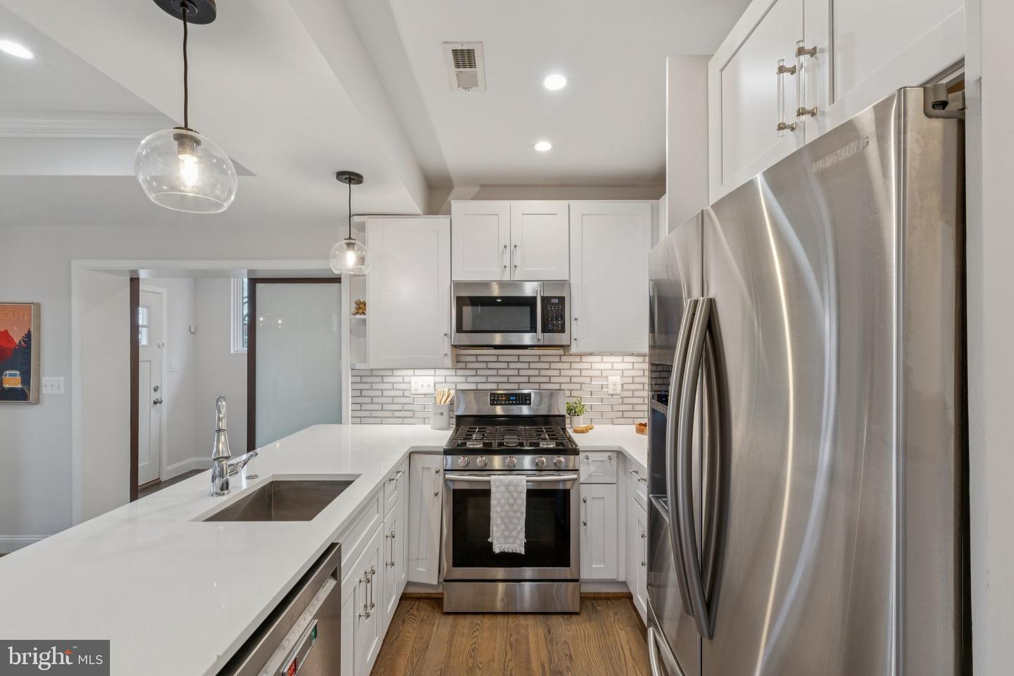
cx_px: 507
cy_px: 338
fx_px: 422
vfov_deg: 77.3
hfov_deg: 100.4
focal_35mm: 15
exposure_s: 1/8
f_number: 9
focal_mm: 10
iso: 250
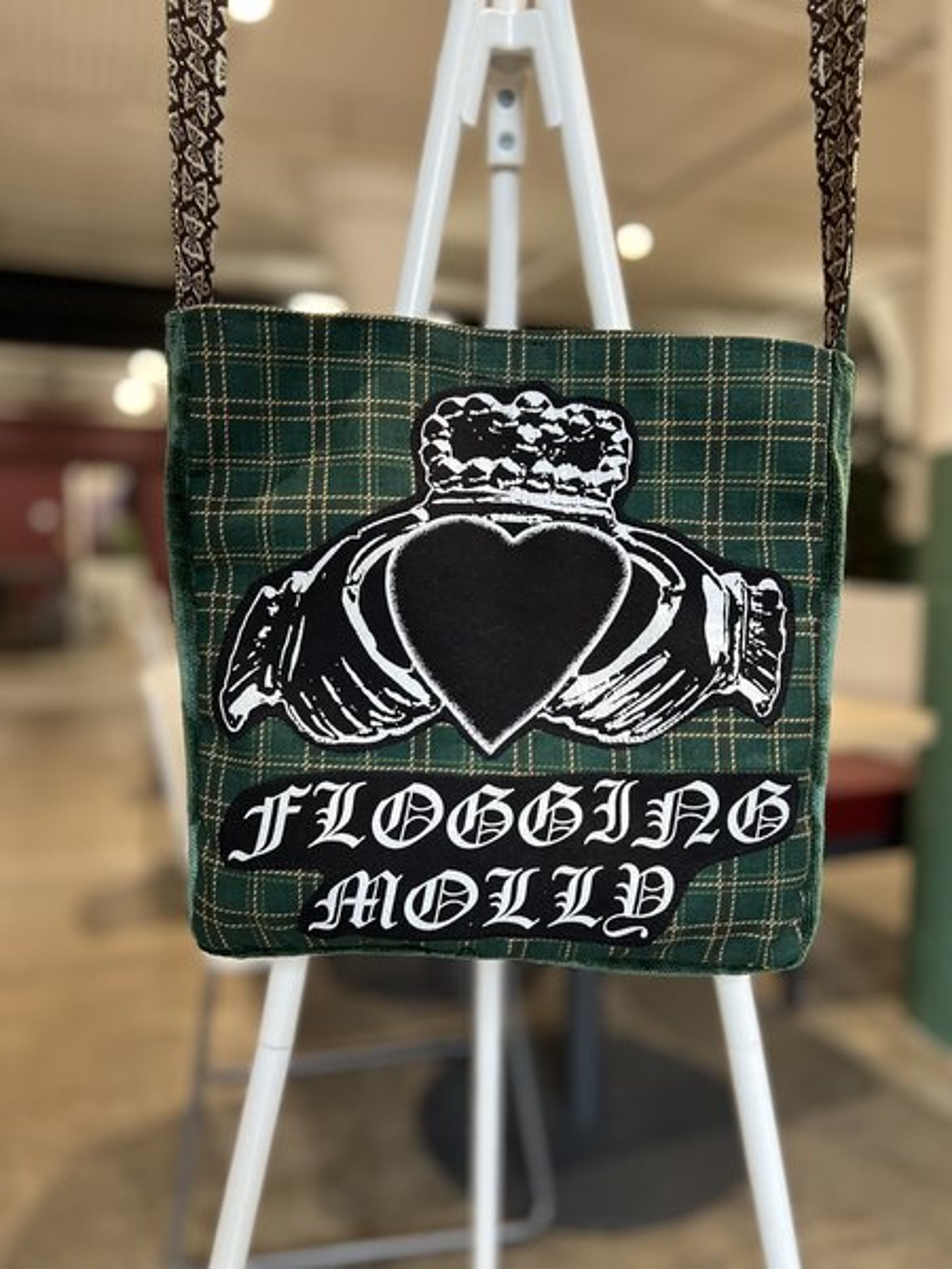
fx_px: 953
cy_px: 634
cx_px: 476
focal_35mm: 26
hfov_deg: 53.1
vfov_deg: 67.3
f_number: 1.5
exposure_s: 1/60
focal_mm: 5.7
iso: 160
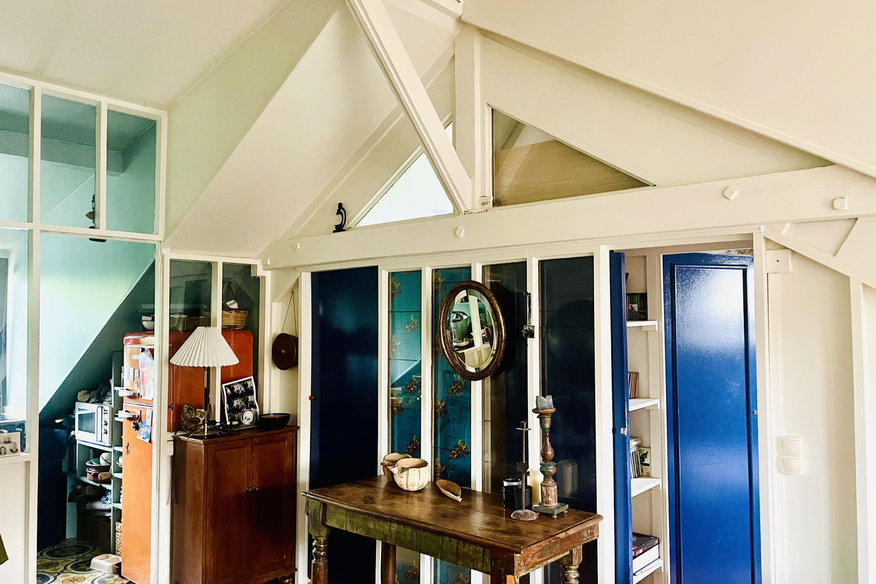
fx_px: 681
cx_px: 443
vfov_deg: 46.4
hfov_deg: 65.5
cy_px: 306
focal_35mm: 28
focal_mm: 4.2
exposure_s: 1/30
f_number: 1.6
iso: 640
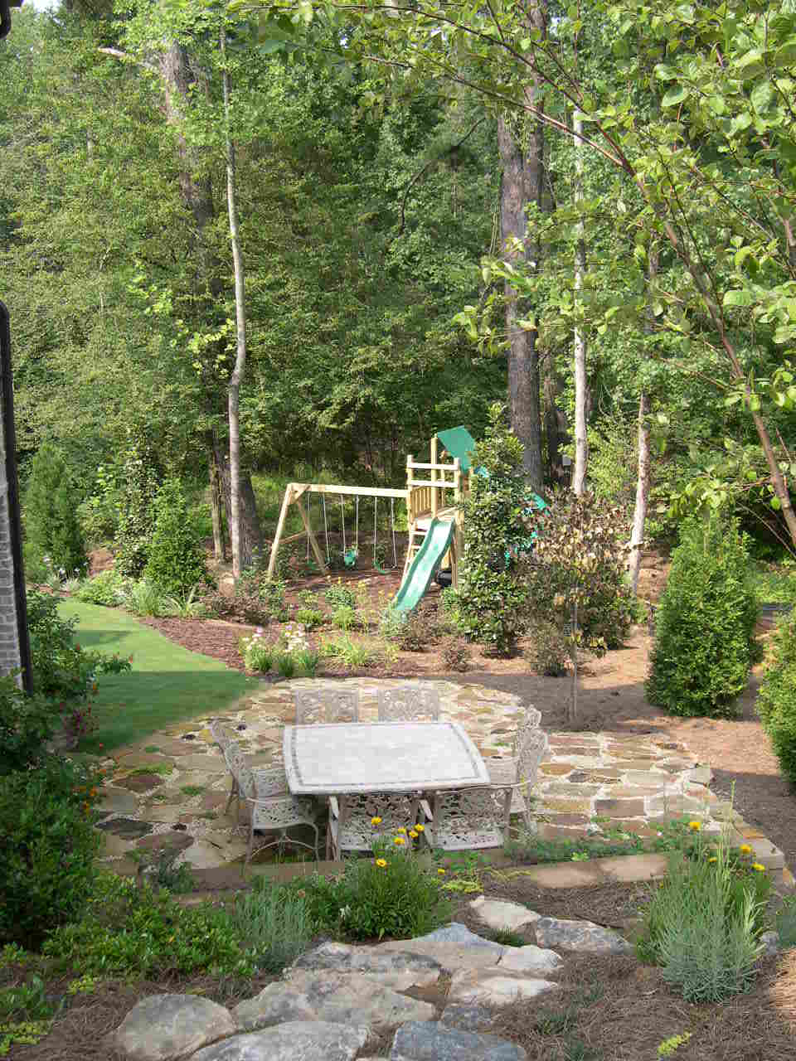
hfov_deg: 37.7
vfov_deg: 49.0
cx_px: 398
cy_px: 530
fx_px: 1165
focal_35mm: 38
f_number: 2.8
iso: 100
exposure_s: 1/359
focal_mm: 8
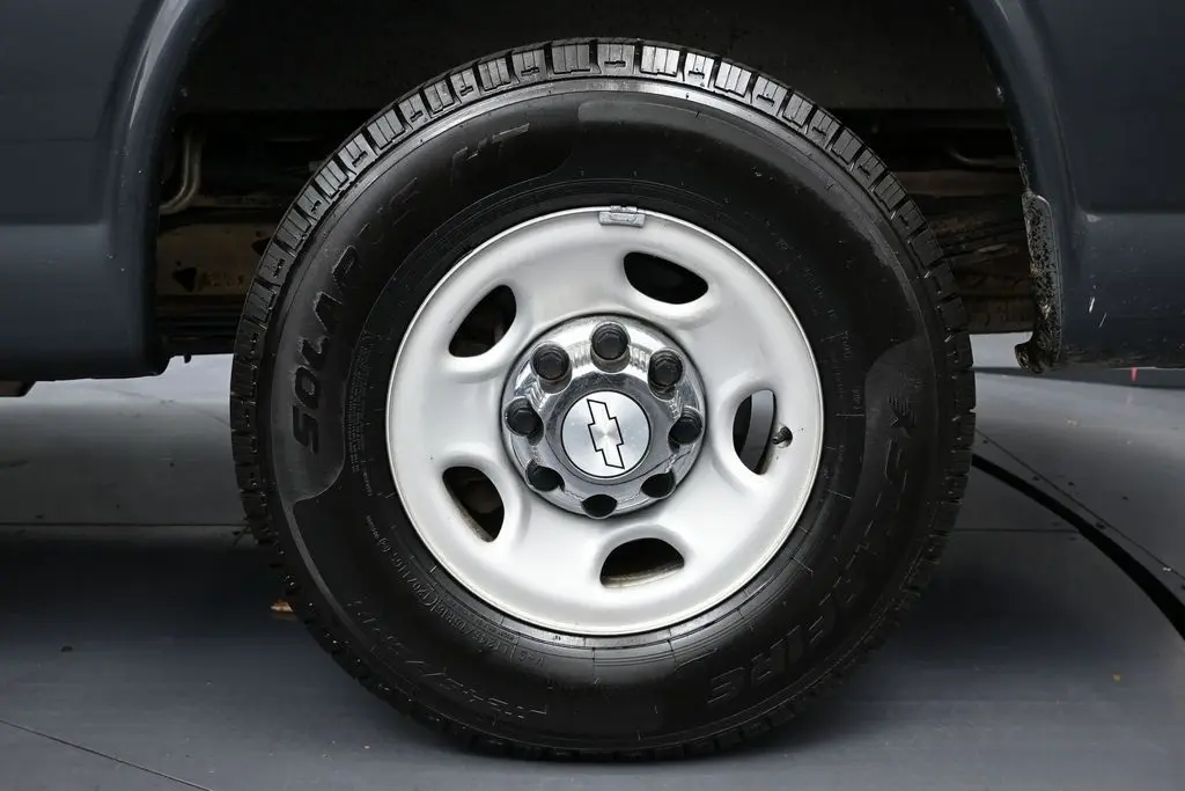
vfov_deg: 34.2
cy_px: 396
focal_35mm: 39
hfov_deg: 49.5
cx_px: 592
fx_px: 1284
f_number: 4.5
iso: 640
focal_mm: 26
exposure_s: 1/125
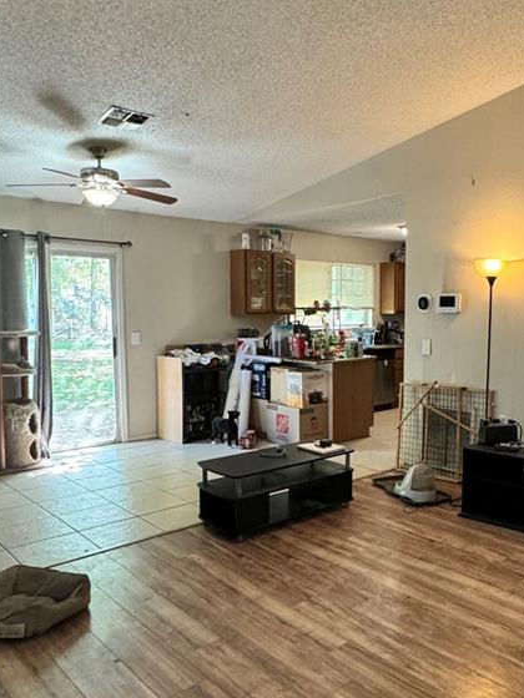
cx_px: 354
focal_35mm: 30
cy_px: 369
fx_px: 606
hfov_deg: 46.0
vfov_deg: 59.9
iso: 500
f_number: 2.2
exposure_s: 1/60
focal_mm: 2.22
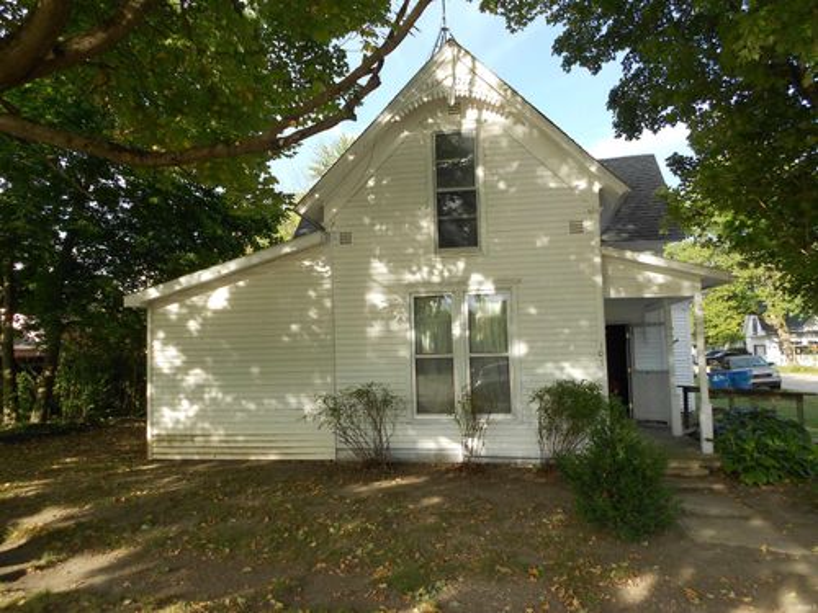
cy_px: 306
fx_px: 614
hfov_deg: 67.3
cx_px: 409
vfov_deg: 53.1
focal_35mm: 26
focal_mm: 4.6
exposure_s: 1/200
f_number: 3.2
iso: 80
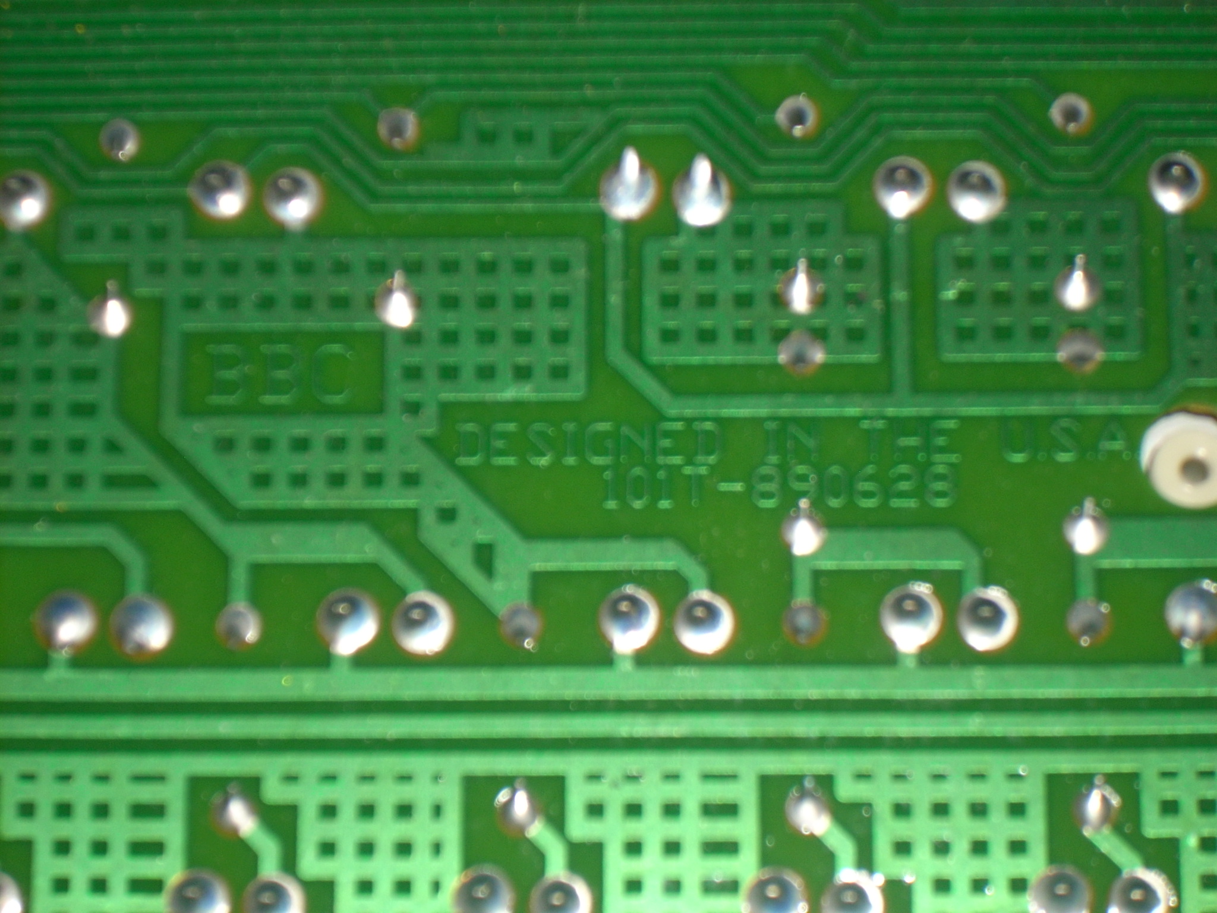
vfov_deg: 13.1
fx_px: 3973
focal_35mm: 113
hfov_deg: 17.4
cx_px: 608
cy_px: 456
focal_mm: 18.6
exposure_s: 1/60
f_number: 10.4
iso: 64
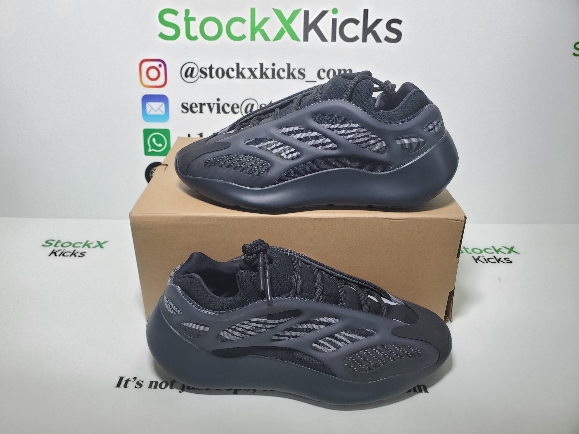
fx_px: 435
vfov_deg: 53.1
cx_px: 290
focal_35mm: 26
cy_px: 217
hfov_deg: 67.3
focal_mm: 4.3
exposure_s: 1/135
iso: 50
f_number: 2.4
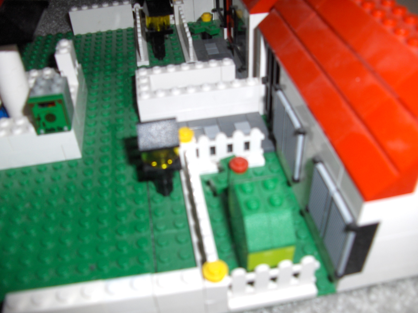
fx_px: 423
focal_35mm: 35
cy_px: 156
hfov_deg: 52.6
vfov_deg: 40.7
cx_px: 209
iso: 100
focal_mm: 5.8
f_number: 2.6
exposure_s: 1/60
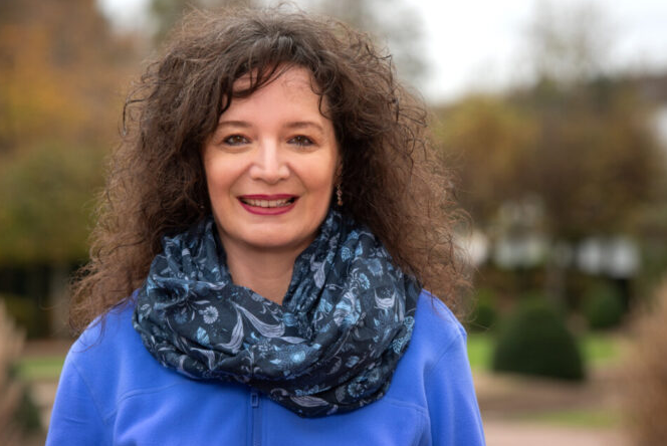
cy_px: 216
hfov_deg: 13.5
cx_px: 322
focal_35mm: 152
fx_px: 2819
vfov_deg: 9.0
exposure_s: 1/200
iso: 200
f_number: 6.3
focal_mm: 145
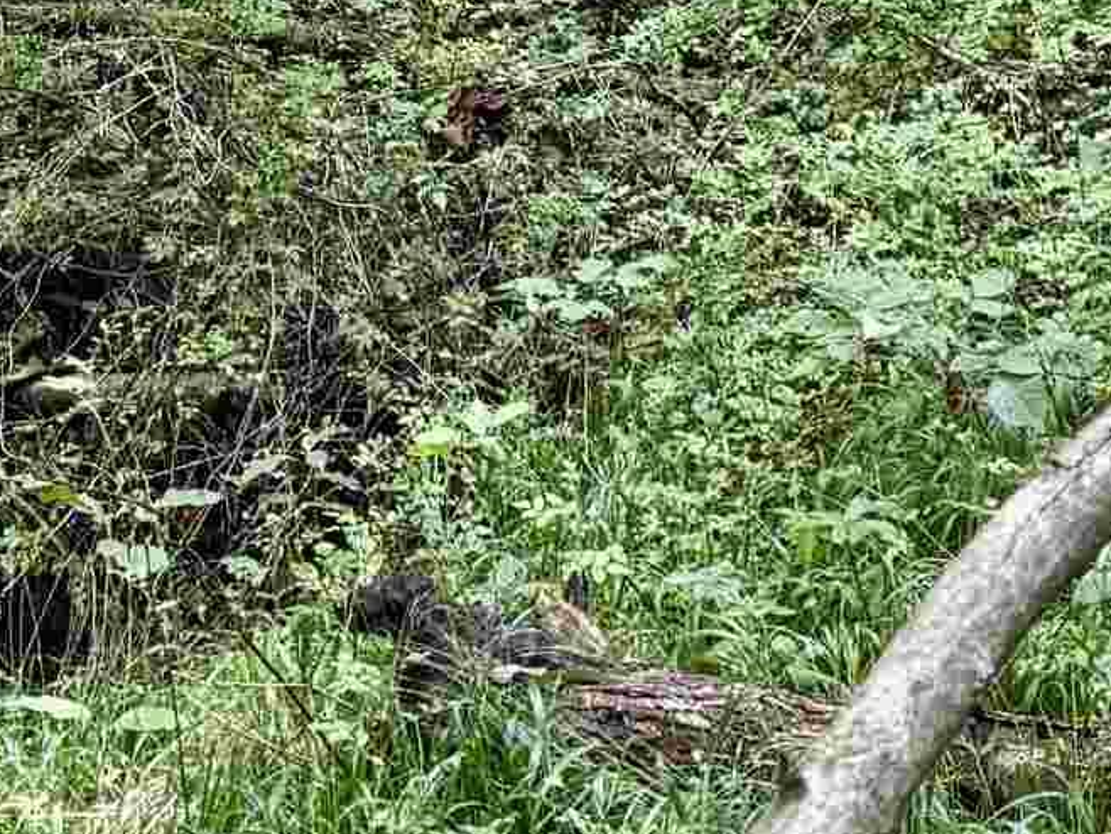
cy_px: -829
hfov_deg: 17.5
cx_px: 691
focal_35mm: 112
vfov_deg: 11.8
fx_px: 3596
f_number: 1.78
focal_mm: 6.76
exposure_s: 1/121
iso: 160
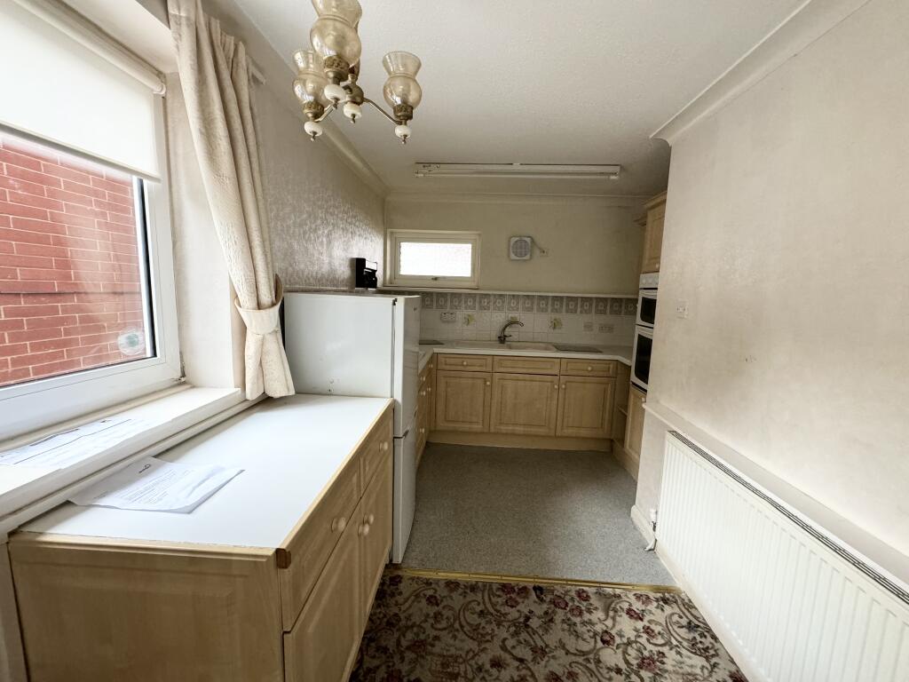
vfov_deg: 85.7
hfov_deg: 102.1
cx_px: 454
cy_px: 341
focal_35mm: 14
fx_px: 368
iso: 320
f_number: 2.2
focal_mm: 2.22
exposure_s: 1/99
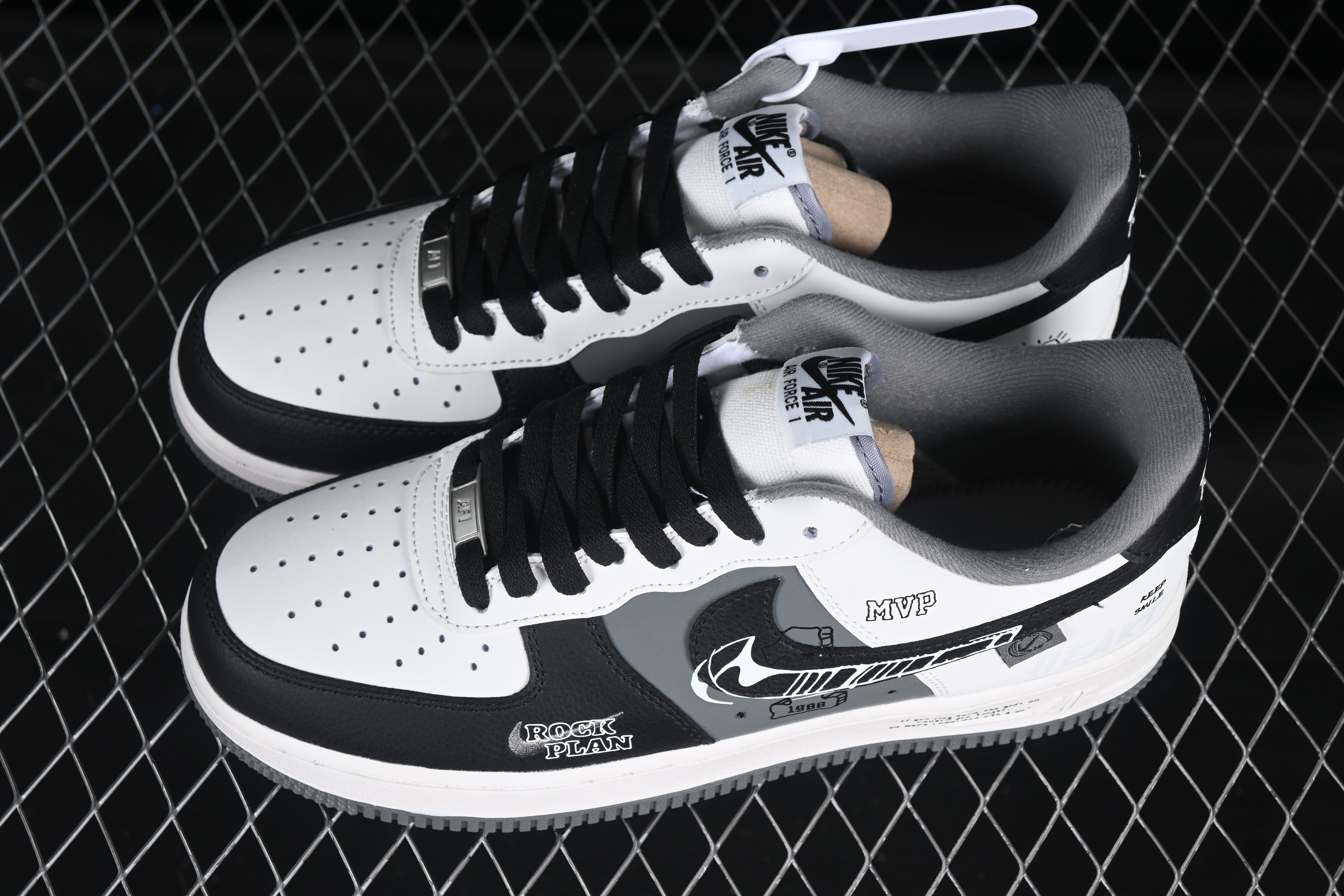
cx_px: 672
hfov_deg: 27.0
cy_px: 448
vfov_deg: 18.2
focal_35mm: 75
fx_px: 2800
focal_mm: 50
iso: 160
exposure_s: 1/60
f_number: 6.3
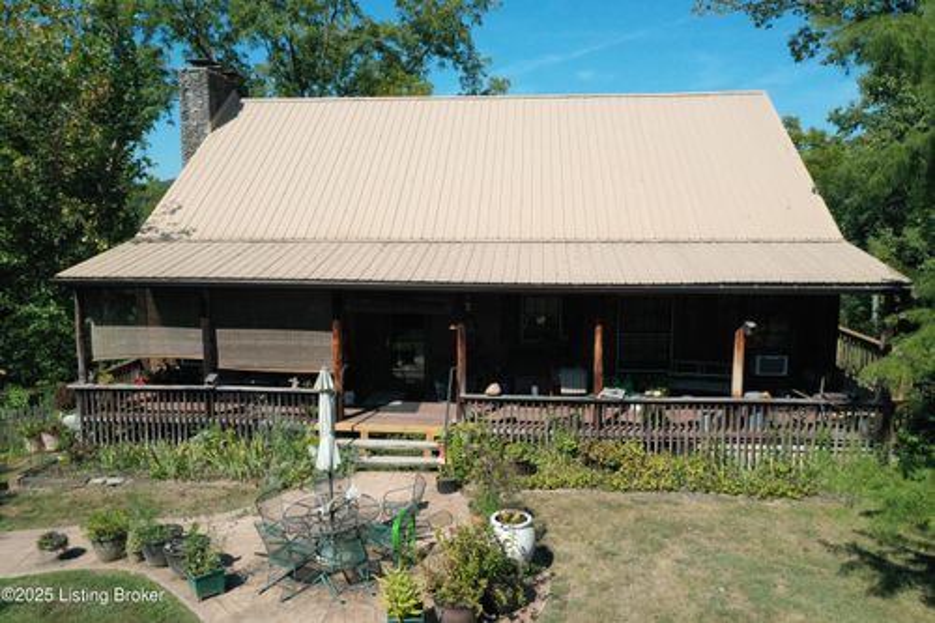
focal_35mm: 28
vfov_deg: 46.4
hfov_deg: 65.5
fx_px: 727
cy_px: 312
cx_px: 468
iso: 800
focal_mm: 10.26
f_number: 8
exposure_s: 1/1600
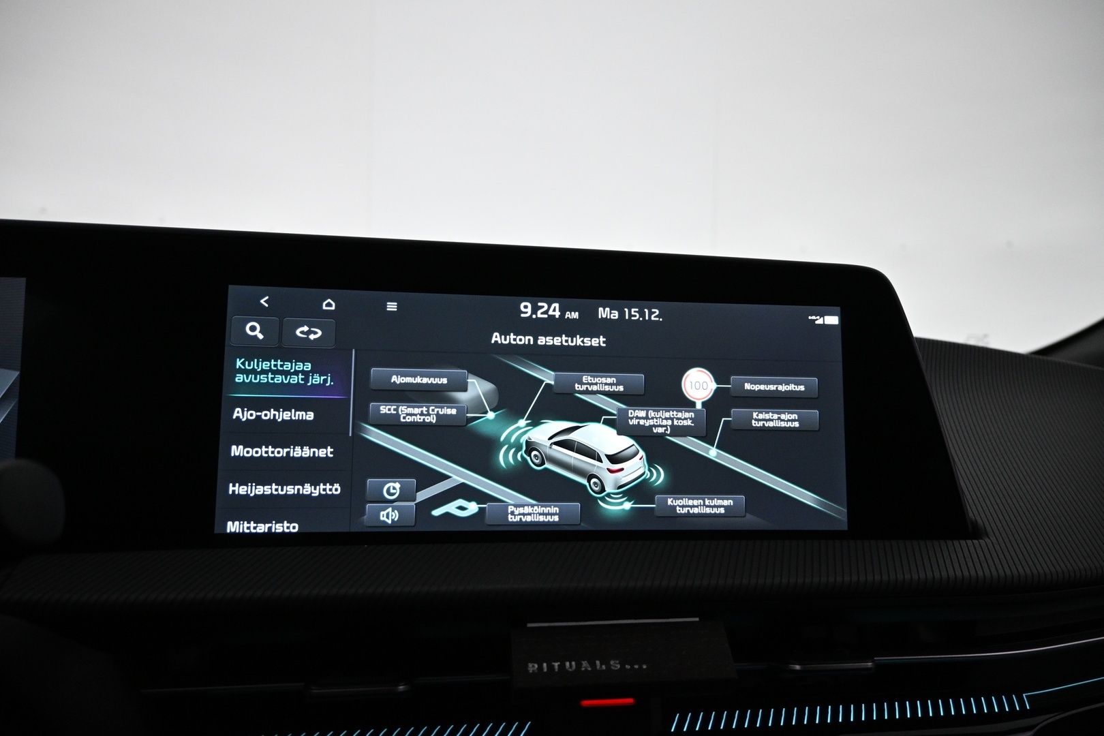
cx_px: 552
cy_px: 368
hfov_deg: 73.7
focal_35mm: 24
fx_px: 736
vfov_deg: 53.1
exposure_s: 1/125
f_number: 3.5
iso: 1600
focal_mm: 16
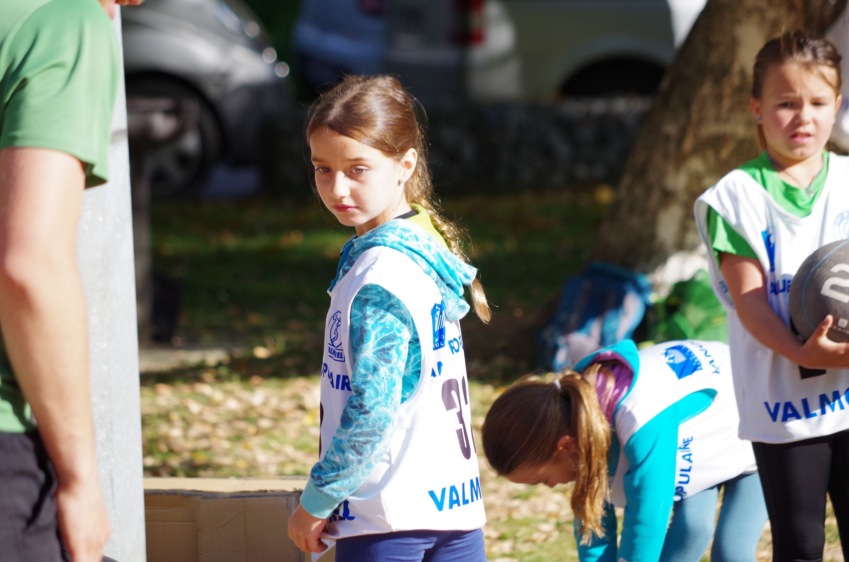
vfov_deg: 4.6
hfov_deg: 6.9
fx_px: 7061
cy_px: 281
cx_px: 424
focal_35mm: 300
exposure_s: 1/640
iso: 400
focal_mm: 200
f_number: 5.6
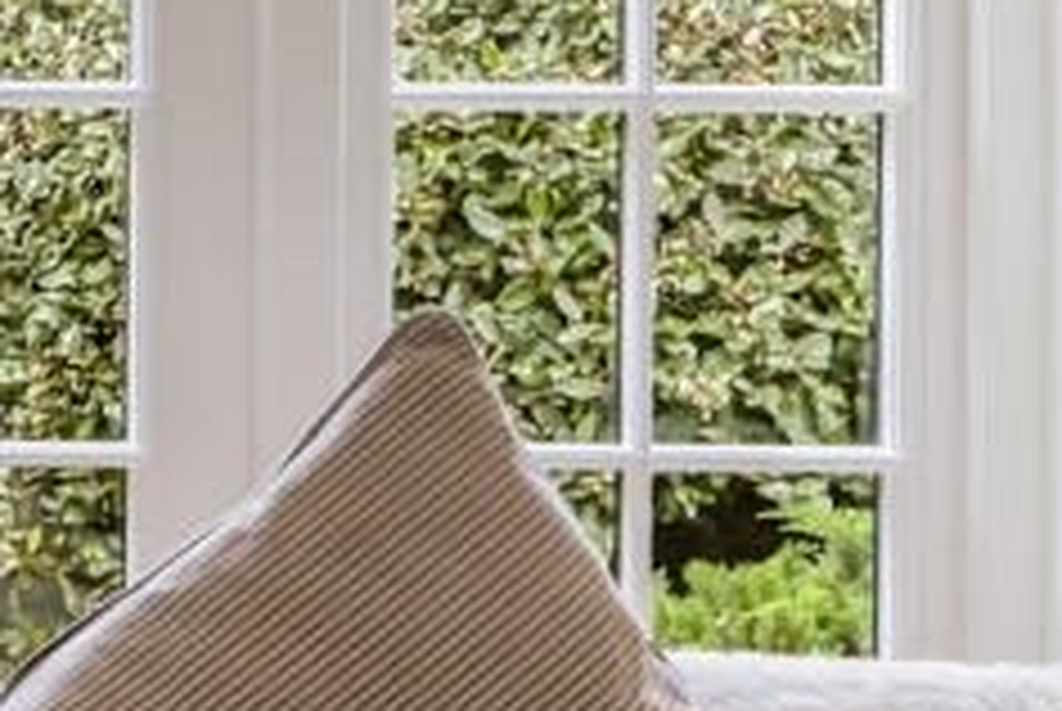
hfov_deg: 16.5
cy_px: 328
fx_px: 3072
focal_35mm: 104
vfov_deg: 13.2
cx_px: -832
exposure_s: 1/30
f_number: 7.1
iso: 800
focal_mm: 24
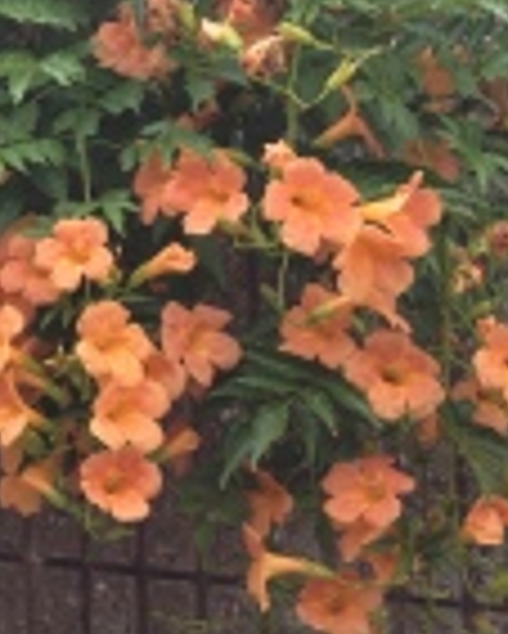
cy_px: 119
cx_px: -315
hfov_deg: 12.0
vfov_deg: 15.8
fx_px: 2272
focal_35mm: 121
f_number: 2.4
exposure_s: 1/186
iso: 50
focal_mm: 4.28
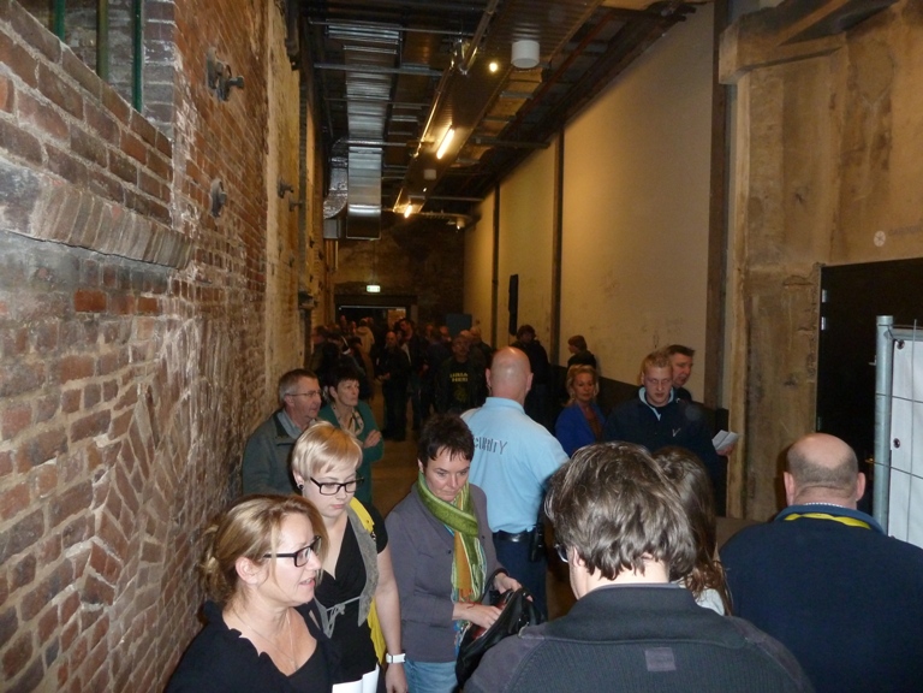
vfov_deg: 54.9
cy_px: 346
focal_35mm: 25
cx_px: 462
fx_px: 667
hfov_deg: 69.4
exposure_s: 1/30
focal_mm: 4.1
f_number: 3.3
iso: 320
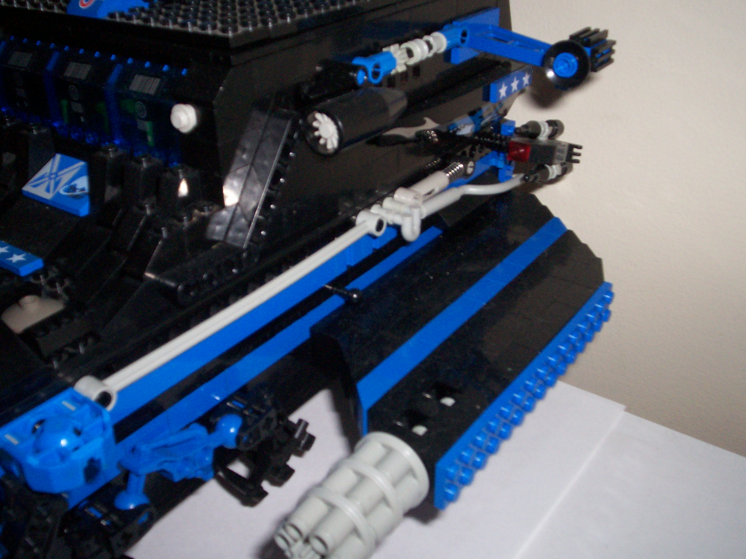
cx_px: 349
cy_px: 272
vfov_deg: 36.8
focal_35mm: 39
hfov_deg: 47.8
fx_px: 840
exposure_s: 1/64
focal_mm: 5.9
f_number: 4.5
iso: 140
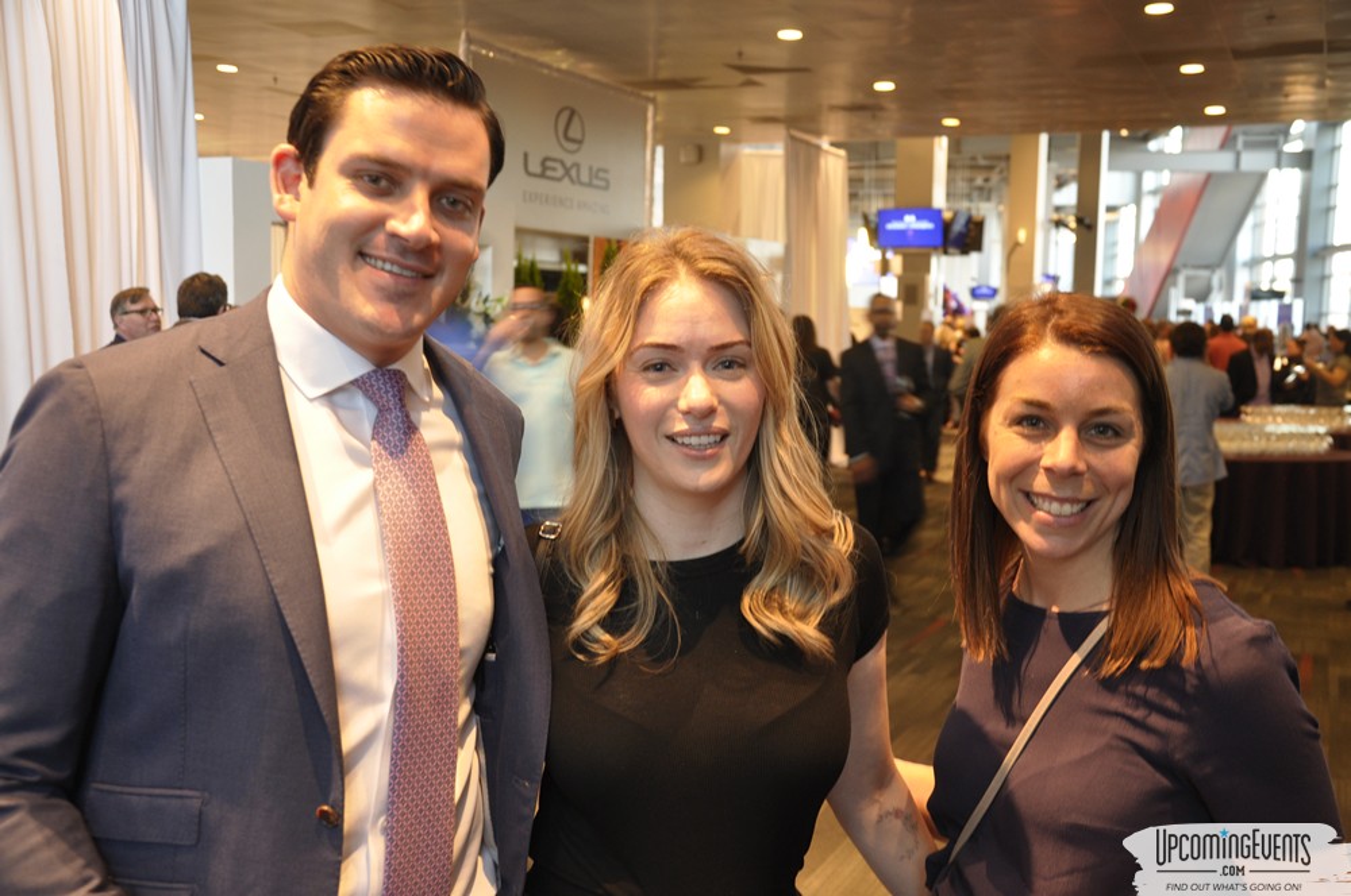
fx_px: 1574
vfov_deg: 31.8
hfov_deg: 46.5
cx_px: 676
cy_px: 448
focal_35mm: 42
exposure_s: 1/8
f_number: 5
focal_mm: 28
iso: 400
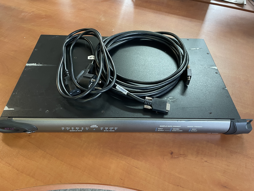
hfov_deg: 67.3
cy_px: 96
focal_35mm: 26
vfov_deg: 53.1
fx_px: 191
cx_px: 127
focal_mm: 4.2
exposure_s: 1/50
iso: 160
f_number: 1.6
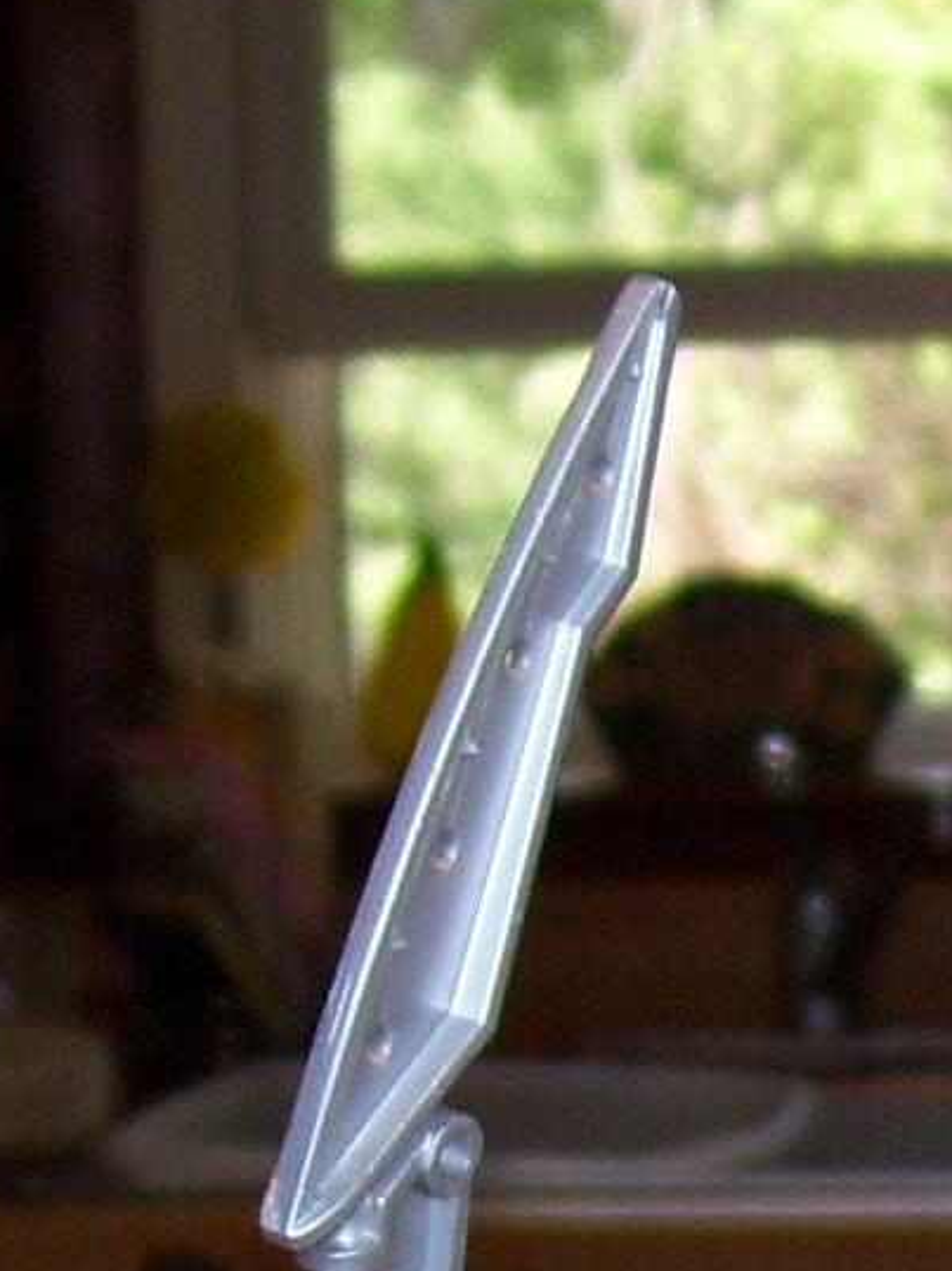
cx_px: 1299
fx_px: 7009
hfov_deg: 7.7
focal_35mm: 191
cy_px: 2010
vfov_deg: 10.0
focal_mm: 6
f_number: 2.7
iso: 80
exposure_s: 1/60
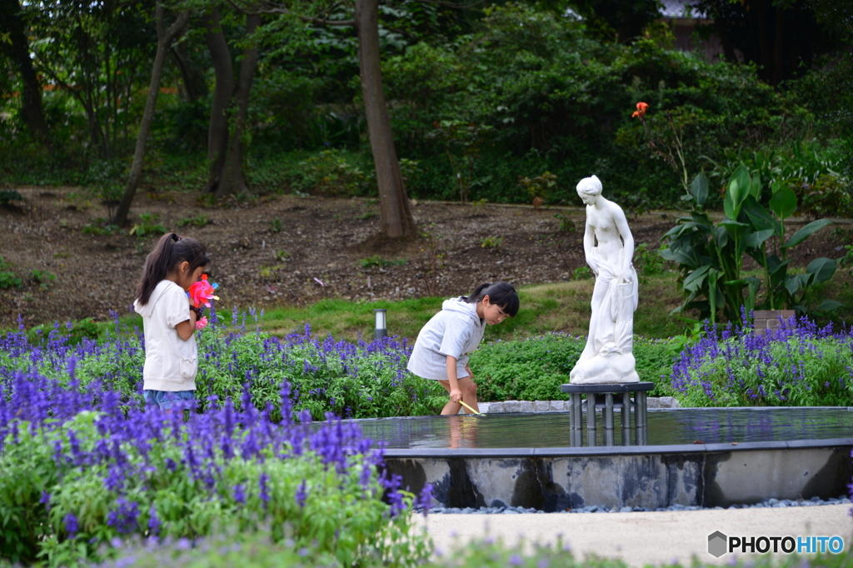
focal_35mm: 122
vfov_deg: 11.2
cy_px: 284
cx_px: 426
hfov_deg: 16.8
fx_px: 2890
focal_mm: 122
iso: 200
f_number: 5.6
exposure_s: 1/200
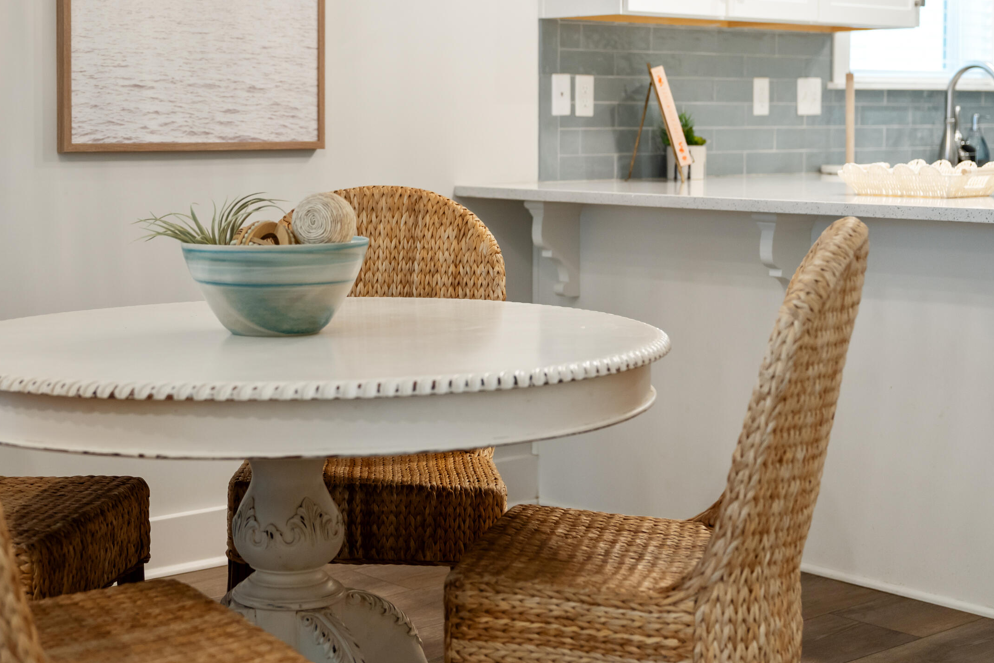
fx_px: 1656
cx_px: 306
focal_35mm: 60
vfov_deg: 22.5
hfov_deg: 33.0
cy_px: 206
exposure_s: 1/125
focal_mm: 43
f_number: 2.8
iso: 640
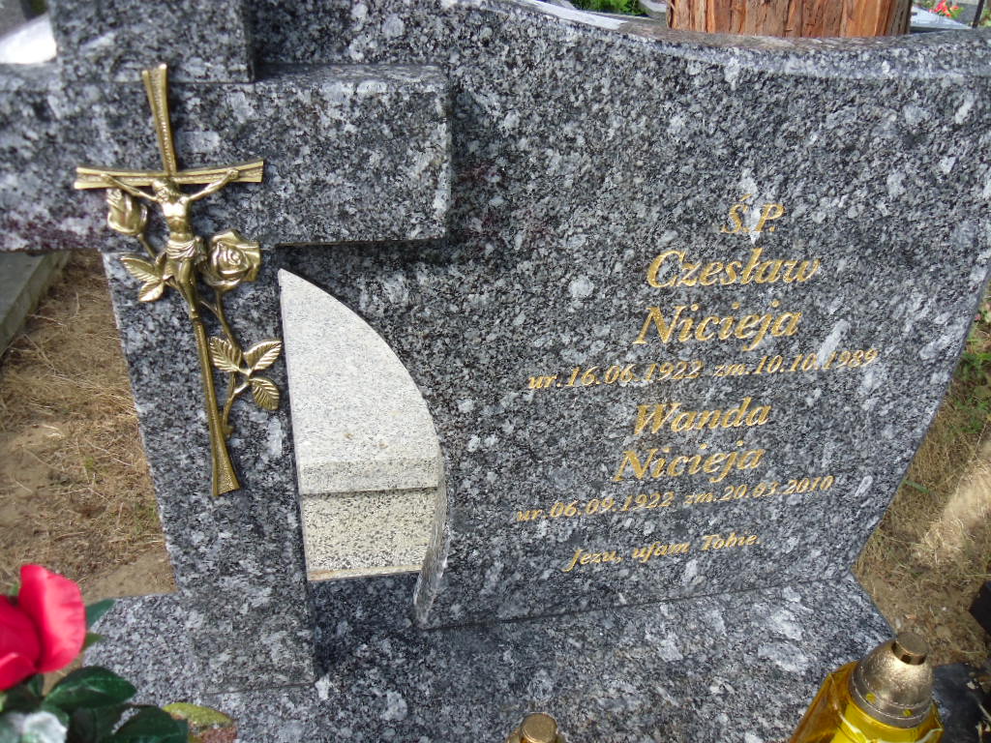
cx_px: 496
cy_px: 372
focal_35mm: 31
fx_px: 887
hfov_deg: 58.4
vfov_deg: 45.4
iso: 80
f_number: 3.3
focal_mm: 5.6
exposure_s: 1/224
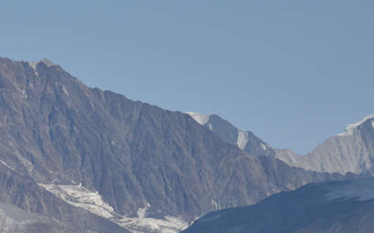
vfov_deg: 3.2
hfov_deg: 5.2
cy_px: 263
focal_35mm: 406
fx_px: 4137
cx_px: 60
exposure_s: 1/400
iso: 100
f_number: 10
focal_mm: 160
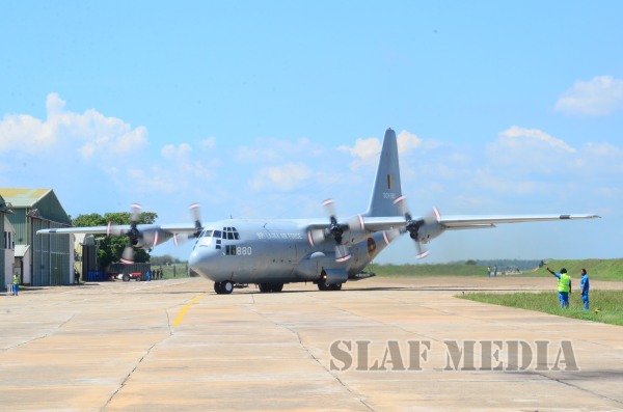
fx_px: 1683
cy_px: 206
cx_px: 312
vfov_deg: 14.0
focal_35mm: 98
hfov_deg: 21.0
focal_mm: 65
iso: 640
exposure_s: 1/200
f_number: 20
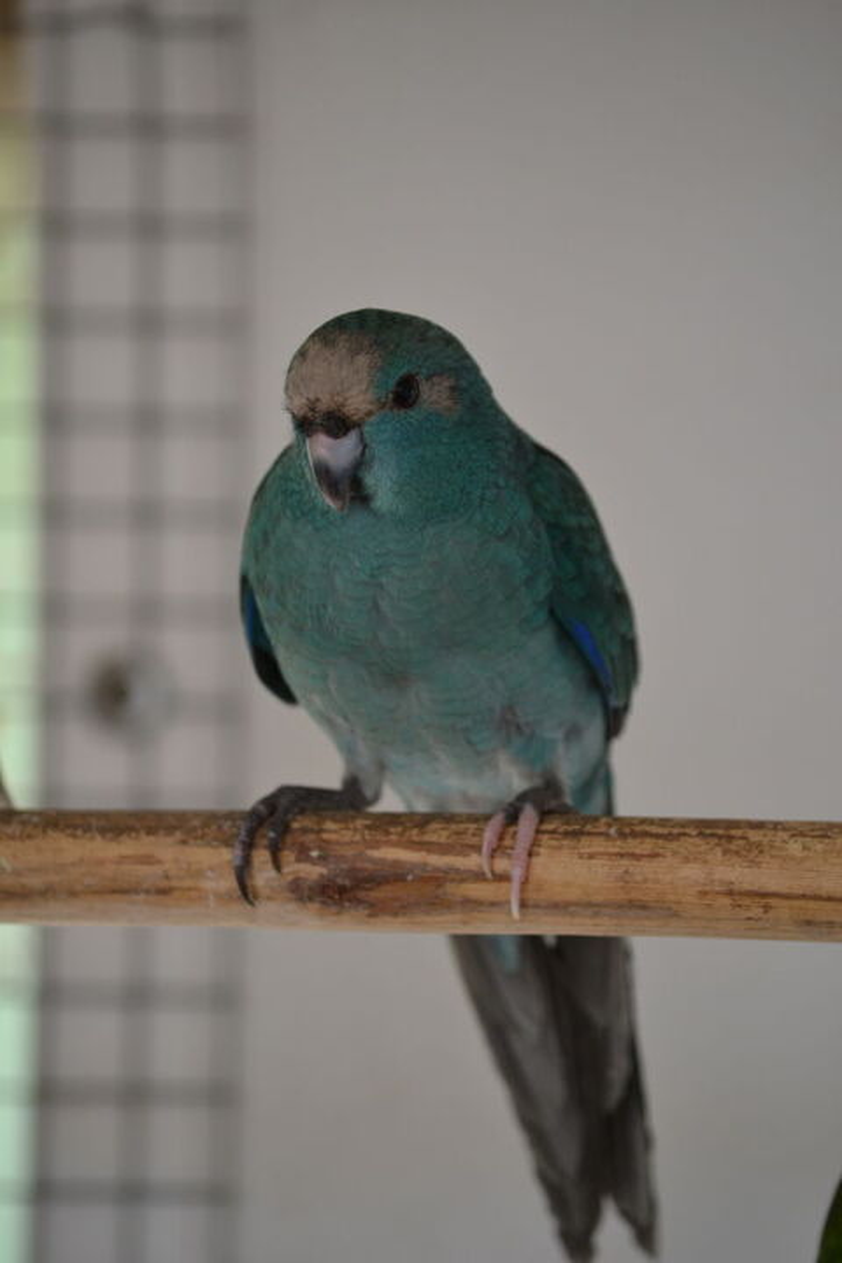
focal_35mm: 292
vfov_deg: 7.0
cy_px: 632
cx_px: 421
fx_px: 10261
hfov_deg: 4.7
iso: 640
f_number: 5
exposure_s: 1/125
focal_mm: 195
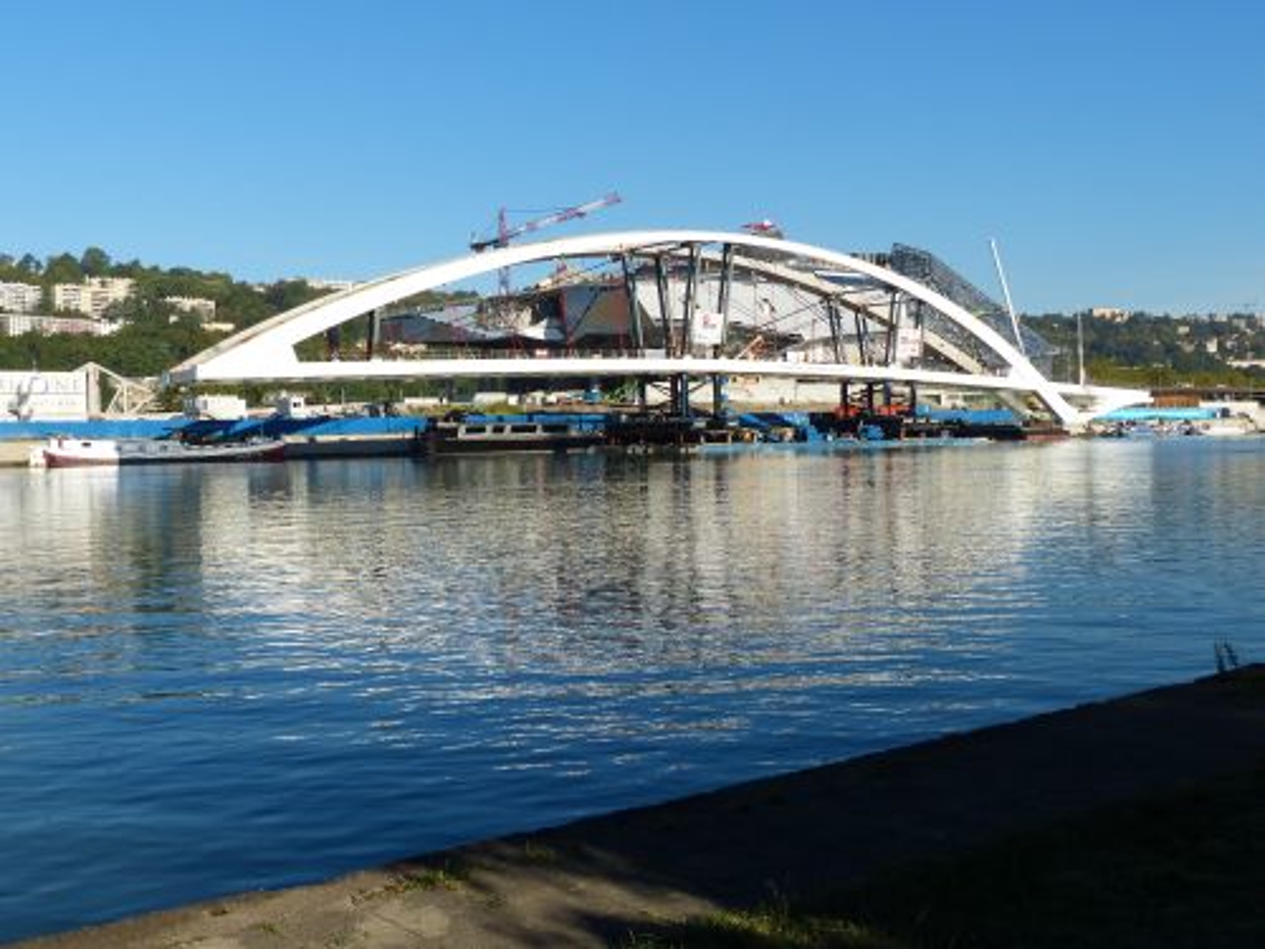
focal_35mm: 38
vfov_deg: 37.7
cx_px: 632
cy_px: 474
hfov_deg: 49.0
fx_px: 1389
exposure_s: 1/1000
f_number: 4
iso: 100
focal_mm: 6.8
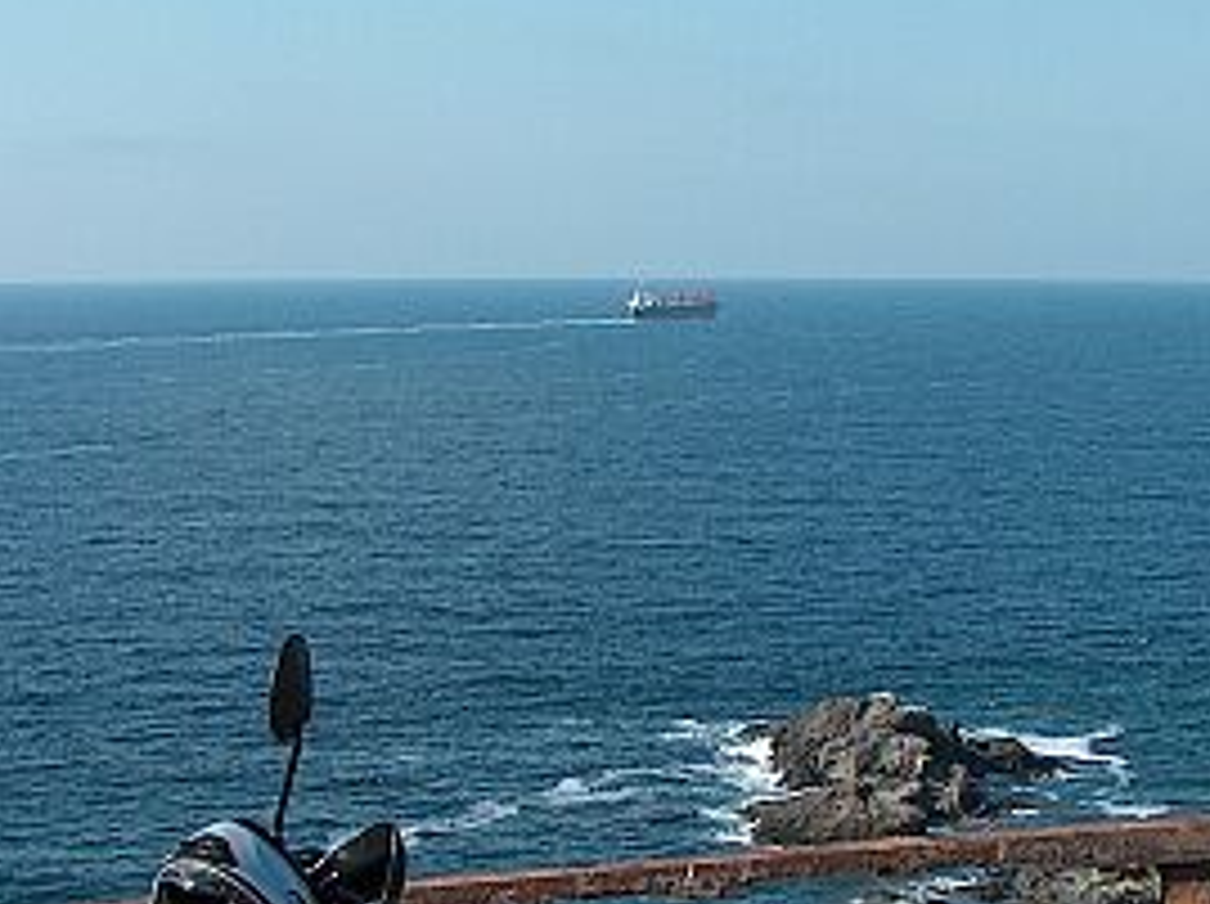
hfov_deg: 22.3
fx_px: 3072
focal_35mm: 88
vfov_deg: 16.5
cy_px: 834
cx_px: 643
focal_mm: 7.6
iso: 100
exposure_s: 1/297
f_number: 6.7
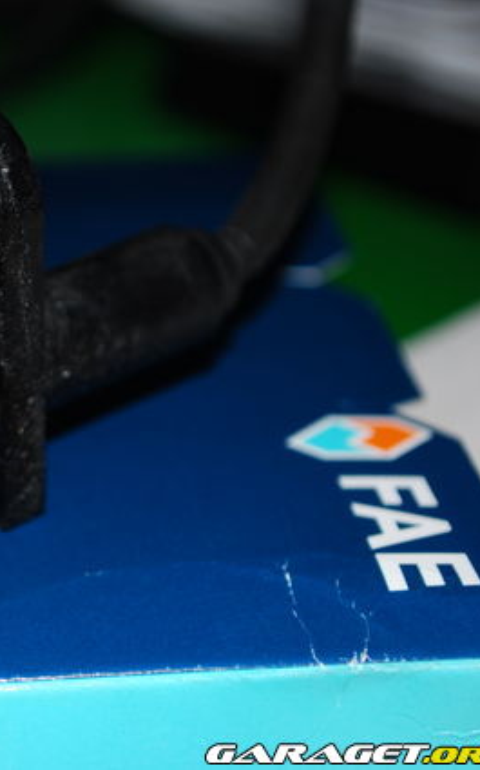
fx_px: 2176
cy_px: 384
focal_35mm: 104
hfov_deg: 12.4
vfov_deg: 20.1
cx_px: -63
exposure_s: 1/125
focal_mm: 45
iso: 100
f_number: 5.3
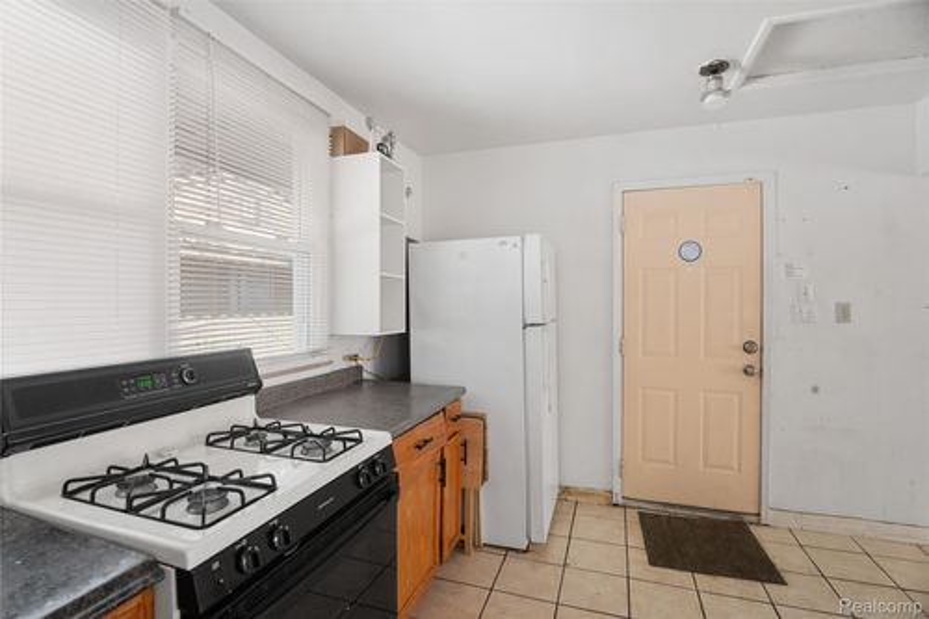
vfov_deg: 43.6
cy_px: 310
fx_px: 774
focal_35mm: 30
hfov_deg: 61.9
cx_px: 464
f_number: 9
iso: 320
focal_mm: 30
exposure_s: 1/13
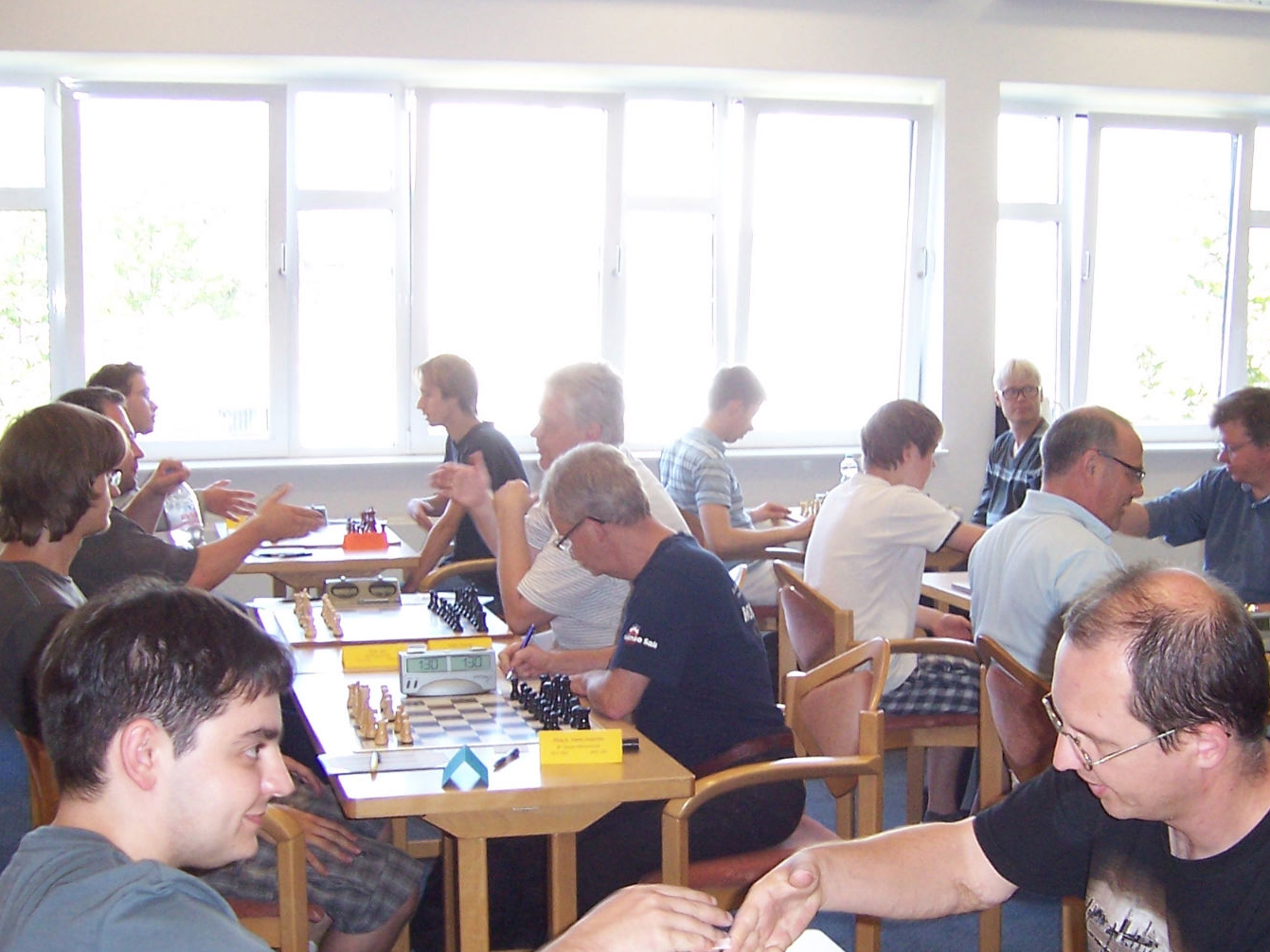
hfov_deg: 34.8
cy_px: 600
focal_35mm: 55
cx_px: 768
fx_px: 2017
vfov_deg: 26.5
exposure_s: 1/60
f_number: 3
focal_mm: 6
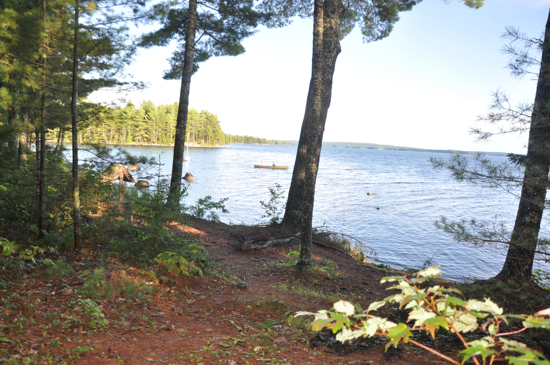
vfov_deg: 47.8
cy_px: 182
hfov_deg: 67.4
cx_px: 275
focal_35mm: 27
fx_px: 412
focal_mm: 18
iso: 200
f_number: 7.1
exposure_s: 1/200
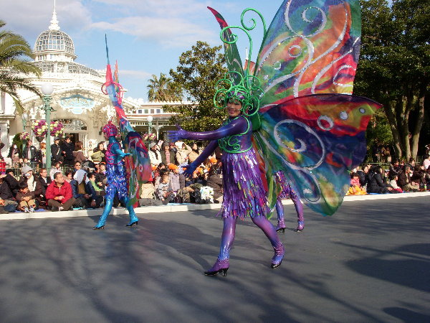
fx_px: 472
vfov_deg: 37.7
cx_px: 215
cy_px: 162
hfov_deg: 49.0
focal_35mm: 38
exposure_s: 1/250
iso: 100
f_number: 6.6
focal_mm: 6.3
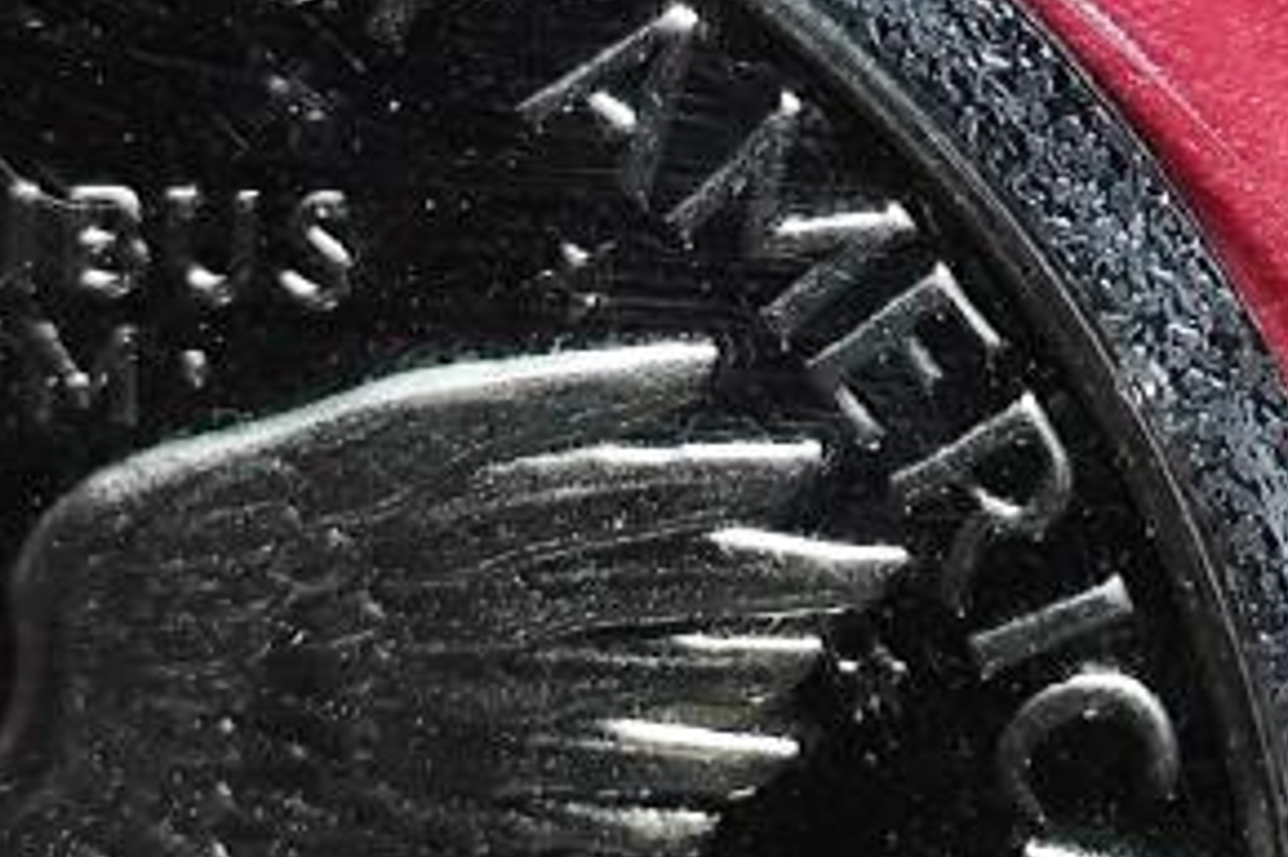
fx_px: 8796
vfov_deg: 5.6
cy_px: -36
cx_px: 1315
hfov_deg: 8.3
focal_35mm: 246
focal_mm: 5.84
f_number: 1.6
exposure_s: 1/100
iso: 100
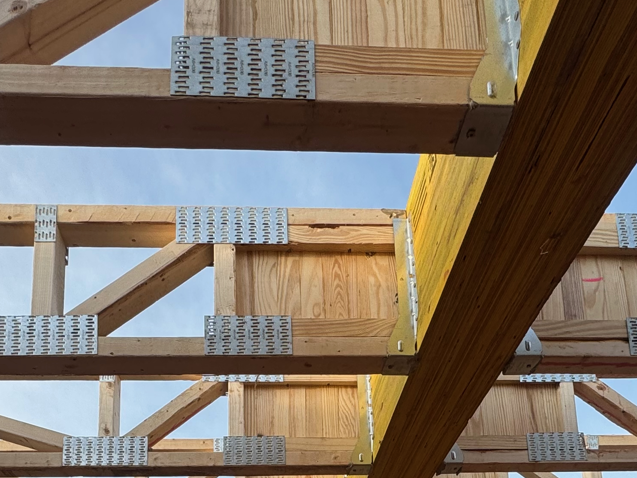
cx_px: 305
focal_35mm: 38
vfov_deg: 30.3
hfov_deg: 49.0
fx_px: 699
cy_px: 614
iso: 40
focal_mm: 2.22
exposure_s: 1/248
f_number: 2.2
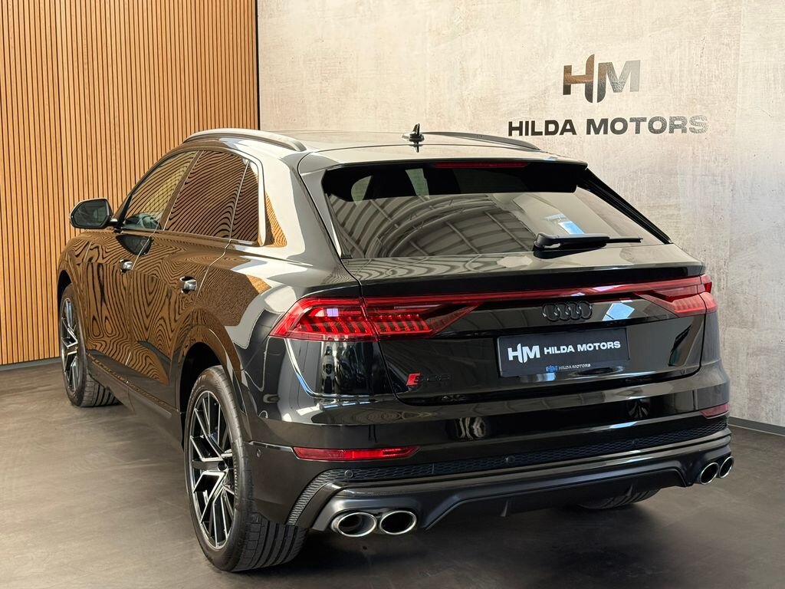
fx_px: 1089
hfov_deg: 39.7
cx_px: 392
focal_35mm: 48
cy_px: 294
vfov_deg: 30.3
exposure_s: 1/95
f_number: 1.78
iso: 200
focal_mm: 6.76
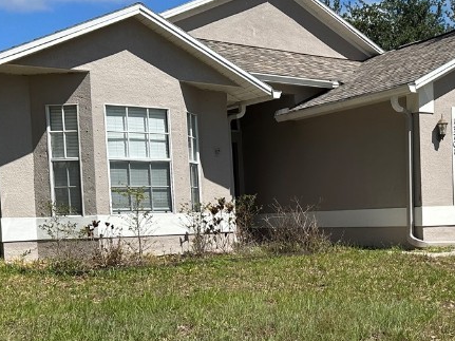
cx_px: 431
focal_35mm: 57
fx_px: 749
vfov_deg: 25.4
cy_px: 253
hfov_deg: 31.8
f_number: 1.78
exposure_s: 1/5525
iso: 80
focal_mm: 6.86
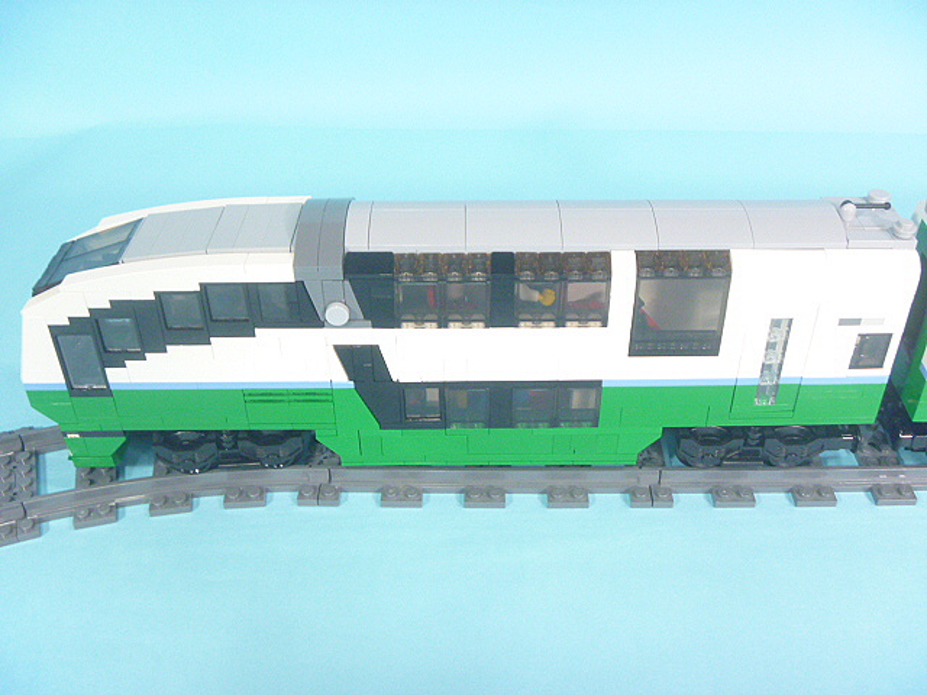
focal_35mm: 35
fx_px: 937
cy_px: 348
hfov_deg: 52.6
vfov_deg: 40.7
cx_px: 464
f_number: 3.5
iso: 400
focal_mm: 6.3
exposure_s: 1/13
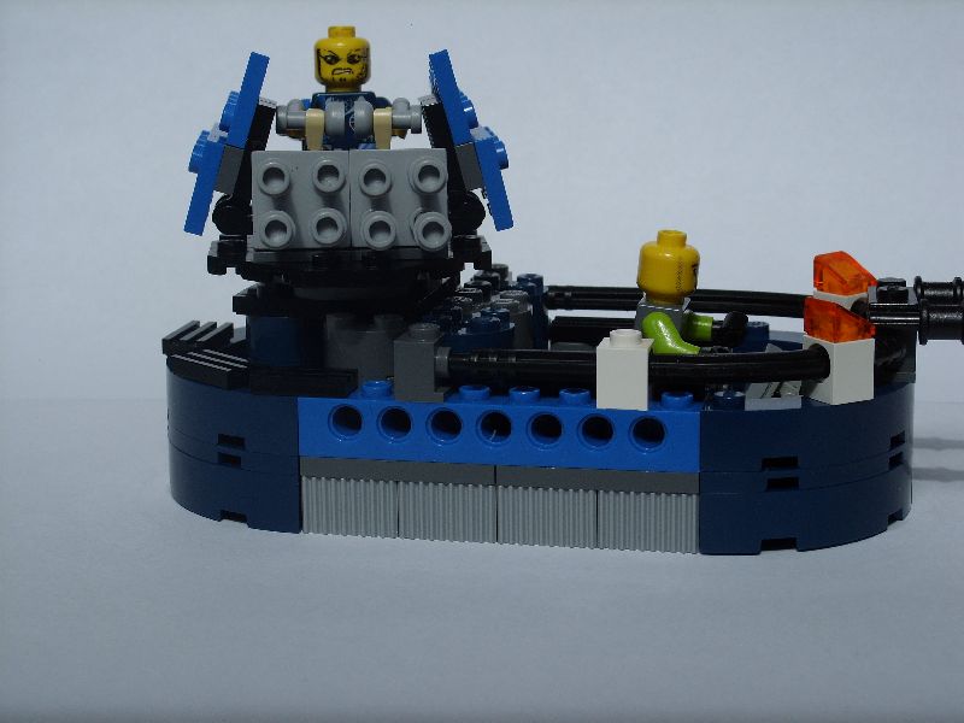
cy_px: 362
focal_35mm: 75
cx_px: 482
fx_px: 2089
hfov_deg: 26.0
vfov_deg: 19.6
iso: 100
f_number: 4.6
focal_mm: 15.45
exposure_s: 1/201
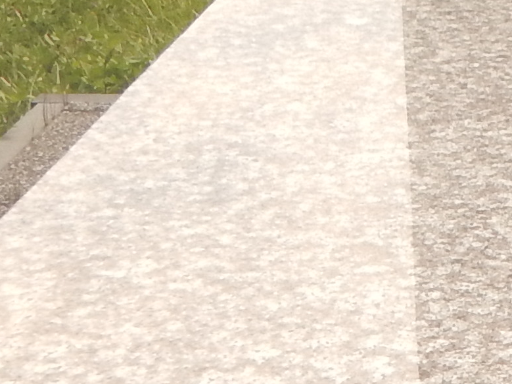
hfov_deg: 13.0
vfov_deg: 10.4
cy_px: 212
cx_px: 822
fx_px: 2100
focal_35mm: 142
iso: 125
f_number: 2.8
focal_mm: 4.3
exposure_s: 1/1000
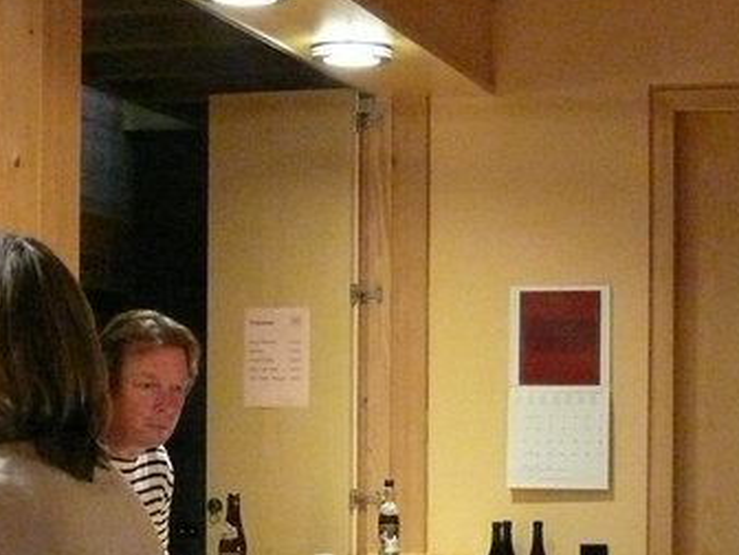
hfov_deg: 17.9
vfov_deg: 13.4
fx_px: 2348
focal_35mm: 110
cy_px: 482
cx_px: 271
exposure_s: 1/25
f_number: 2.8
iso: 800
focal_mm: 7.9
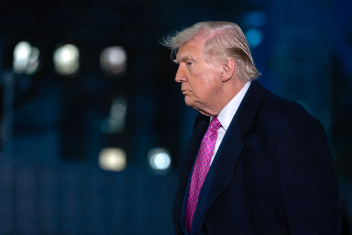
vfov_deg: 9.0
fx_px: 1486
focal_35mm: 152
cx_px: 176
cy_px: 118
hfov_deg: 13.5
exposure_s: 1/200
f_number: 3.2
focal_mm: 152
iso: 10000
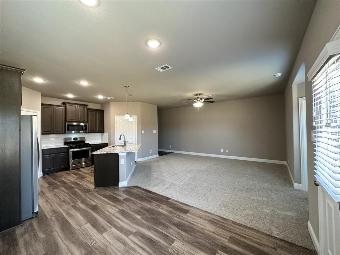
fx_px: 138
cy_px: 128
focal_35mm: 14
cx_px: 170
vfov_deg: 85.7
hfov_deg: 102.1
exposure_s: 1/60
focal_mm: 2.22
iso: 200
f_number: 2.2
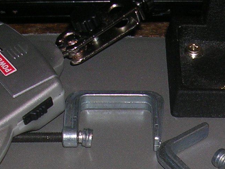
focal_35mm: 121
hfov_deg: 16.1
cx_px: 204
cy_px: 242
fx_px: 786
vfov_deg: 11.8
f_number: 2.8
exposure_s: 1/60.1
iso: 50
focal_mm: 5.8
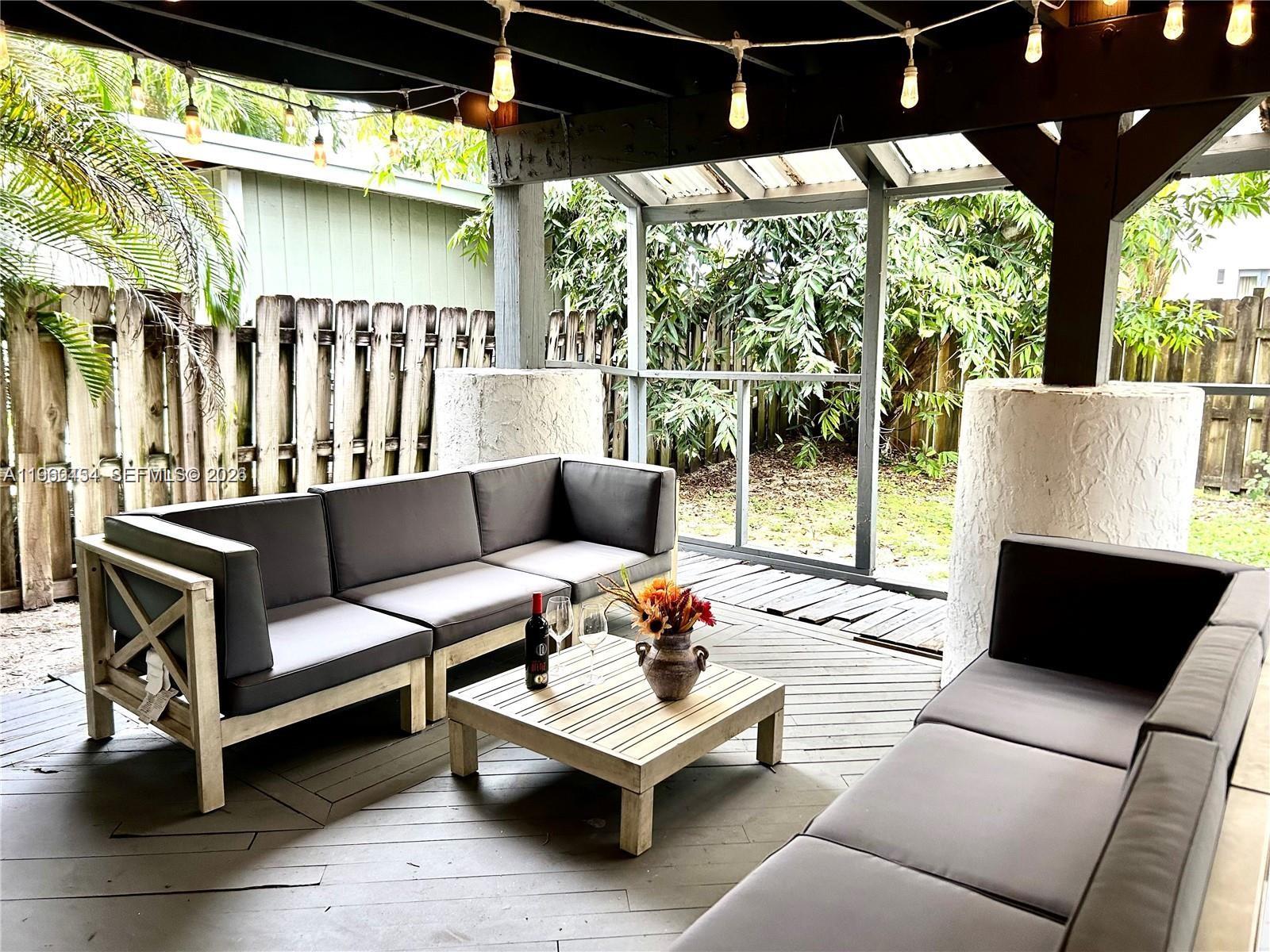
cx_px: 635
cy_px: 476
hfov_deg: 67.3
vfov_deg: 53.1
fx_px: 954
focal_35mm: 26
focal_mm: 5.7
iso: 125
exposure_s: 1/121
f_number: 1.5
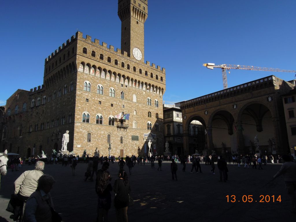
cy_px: 111
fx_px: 205
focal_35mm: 24
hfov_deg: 71.6
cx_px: 148
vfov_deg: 56.8
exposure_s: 1/1250
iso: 160
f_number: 4.5
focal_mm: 4.3
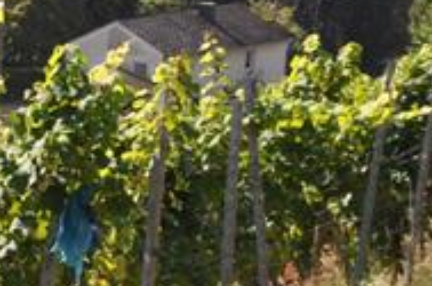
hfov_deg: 7.7
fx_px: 2681
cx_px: -978
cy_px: 174
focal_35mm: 224
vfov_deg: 6.1
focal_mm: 22
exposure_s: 1/320
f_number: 9
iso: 200
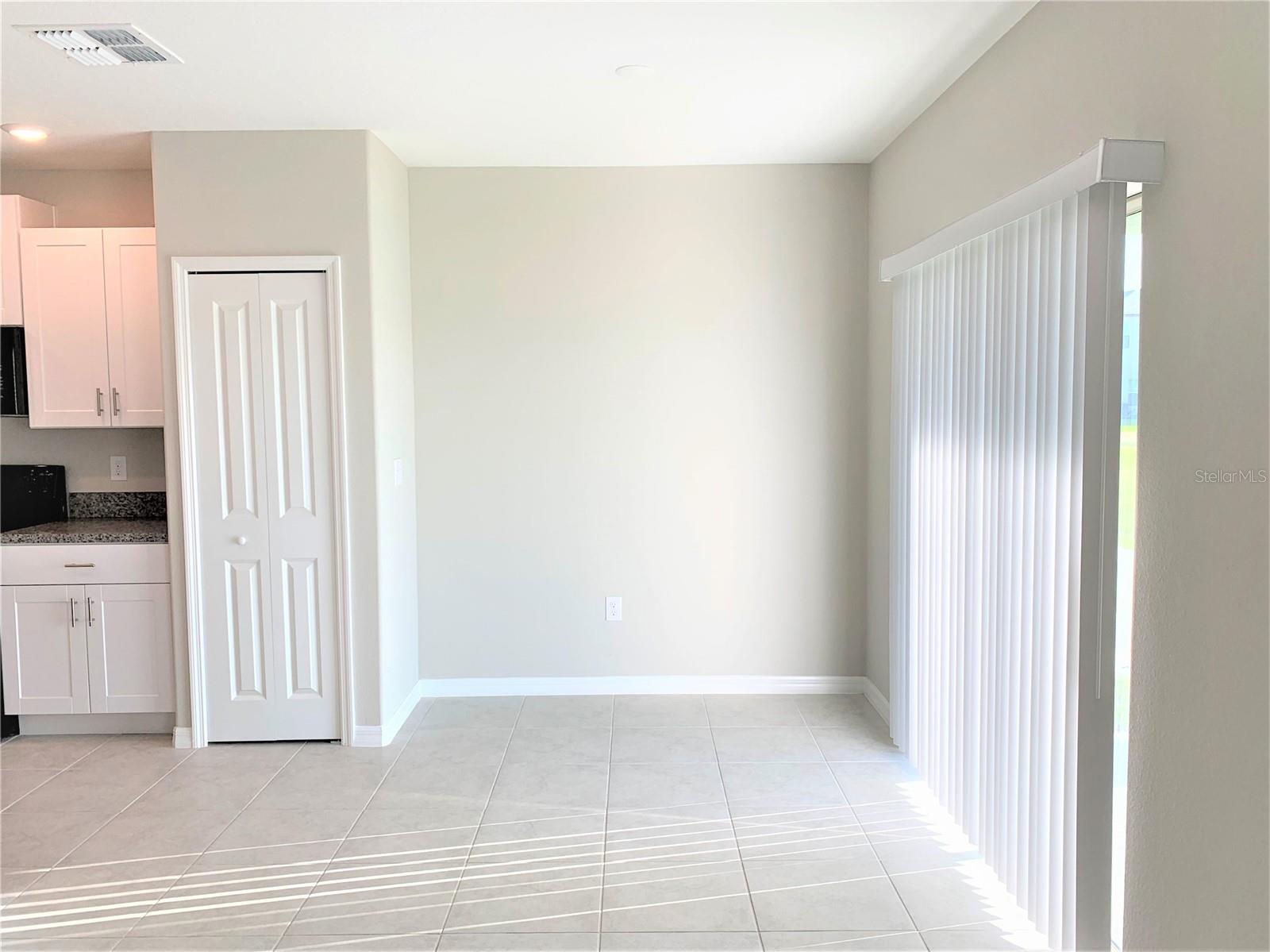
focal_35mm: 26
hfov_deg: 67.3
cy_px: 476
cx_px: 635
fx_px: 954
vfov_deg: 53.0
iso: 25
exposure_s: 1/188
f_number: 1.8
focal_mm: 4.25
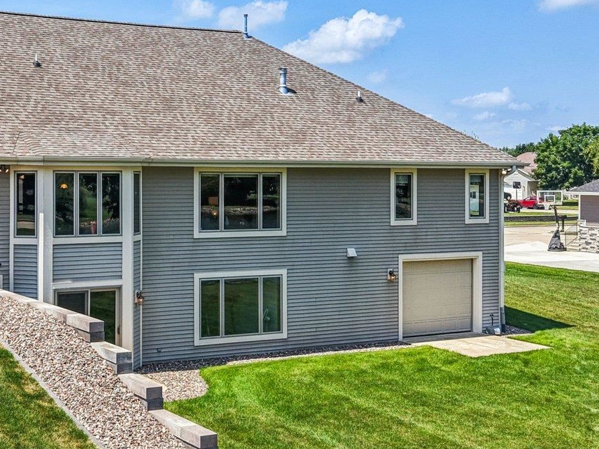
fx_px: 951
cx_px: 112
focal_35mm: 55
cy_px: 181
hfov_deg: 33.8
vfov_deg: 26.5
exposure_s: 1/4000
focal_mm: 8.67
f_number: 1.8
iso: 170
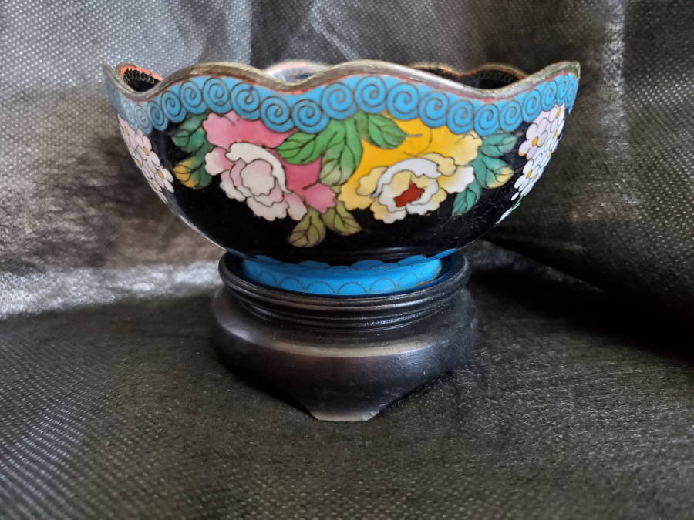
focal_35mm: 26
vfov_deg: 53.1
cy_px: 260
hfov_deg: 67.3
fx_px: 521
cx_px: 347
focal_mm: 4.3
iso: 640
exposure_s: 1/39
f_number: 1.5
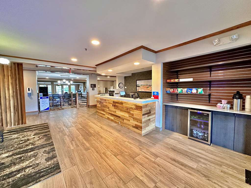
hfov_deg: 102.1
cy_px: 94
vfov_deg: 85.7
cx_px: 126
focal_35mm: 14
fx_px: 102
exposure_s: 1/60
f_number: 2.2
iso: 640
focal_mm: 2.22
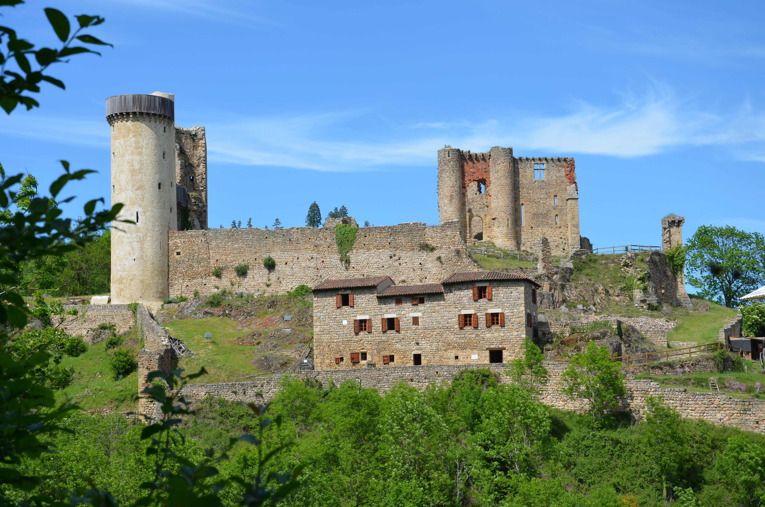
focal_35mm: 68
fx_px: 1431
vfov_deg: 20.1
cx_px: 382
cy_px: 254
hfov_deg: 29.9
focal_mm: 45
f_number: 8
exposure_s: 1/250
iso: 100
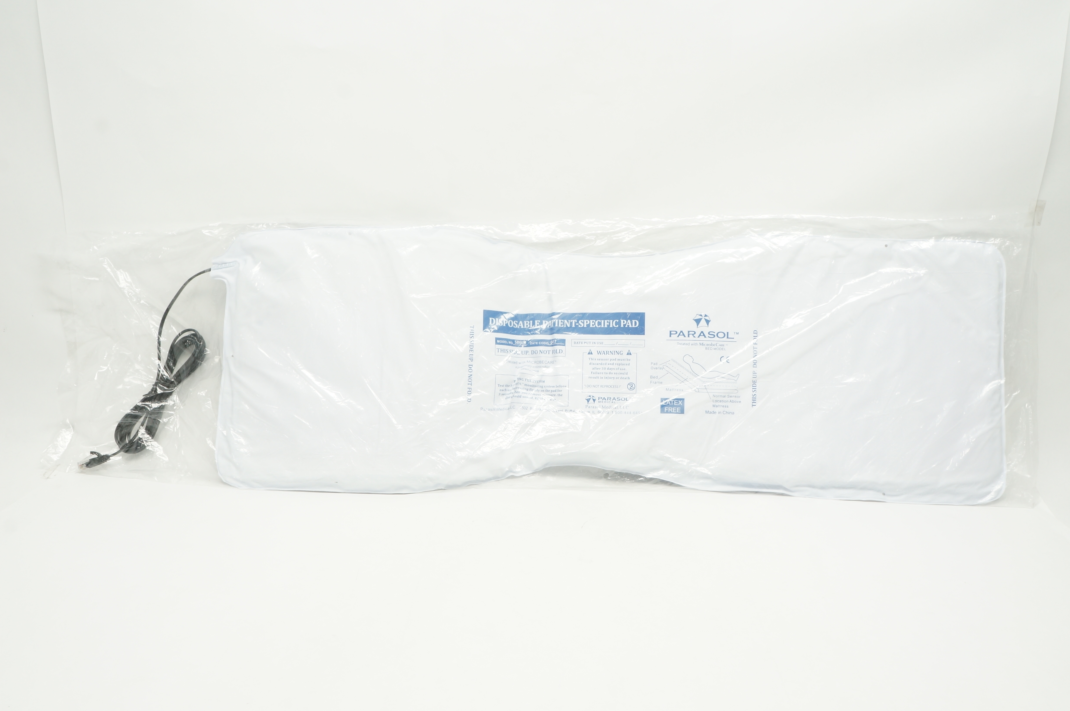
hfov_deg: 59.5
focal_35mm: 32
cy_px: 356
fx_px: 935
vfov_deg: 41.6
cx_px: 535
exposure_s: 1/15
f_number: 11
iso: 400
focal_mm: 21
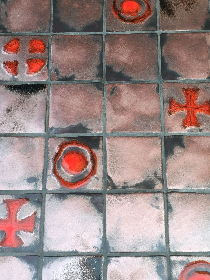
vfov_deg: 36.1
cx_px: 112
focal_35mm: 53
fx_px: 429
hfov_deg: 27.5
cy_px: 152
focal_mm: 4.15
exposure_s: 1/100
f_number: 2.2
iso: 40
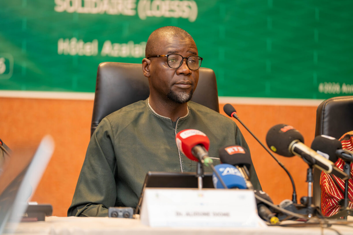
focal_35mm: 161
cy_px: 118
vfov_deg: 8.5
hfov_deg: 12.8
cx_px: 176
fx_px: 1578
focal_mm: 161
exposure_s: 1/125
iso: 1000
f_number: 2.8
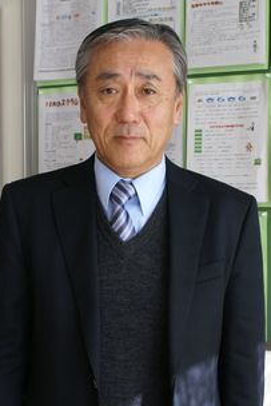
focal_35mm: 78
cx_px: 127
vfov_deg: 26.0
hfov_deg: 17.6
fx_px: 877
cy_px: 226
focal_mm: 35
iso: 160
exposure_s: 1/60
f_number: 5.6
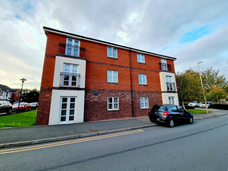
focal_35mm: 13
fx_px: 86
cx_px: 114
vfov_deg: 89.9
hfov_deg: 106.2
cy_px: 86
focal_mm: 2.2
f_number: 2.2
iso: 50
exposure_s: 1/476
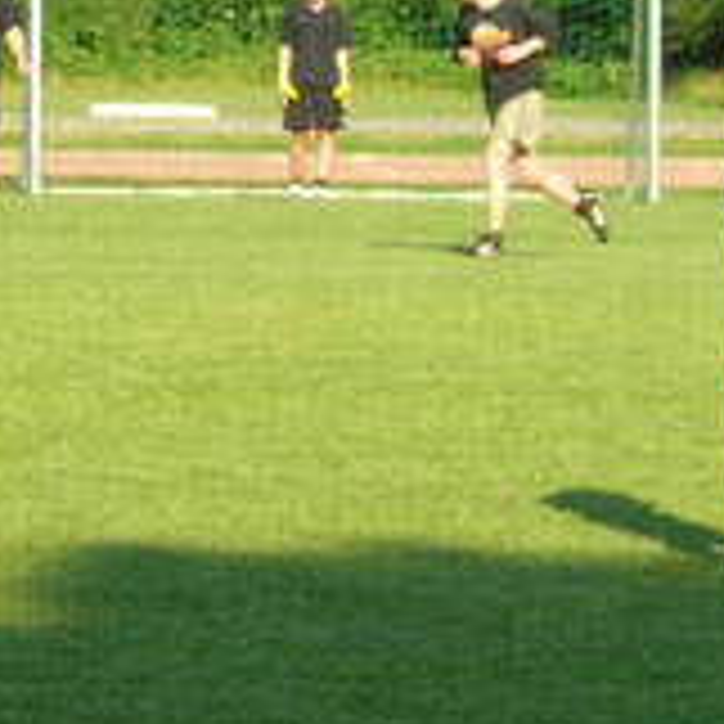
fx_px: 8826
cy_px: 216
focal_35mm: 373
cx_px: 193
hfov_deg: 4.7
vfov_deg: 4.7
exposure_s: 1/122
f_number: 8.2
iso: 70
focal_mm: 23.4
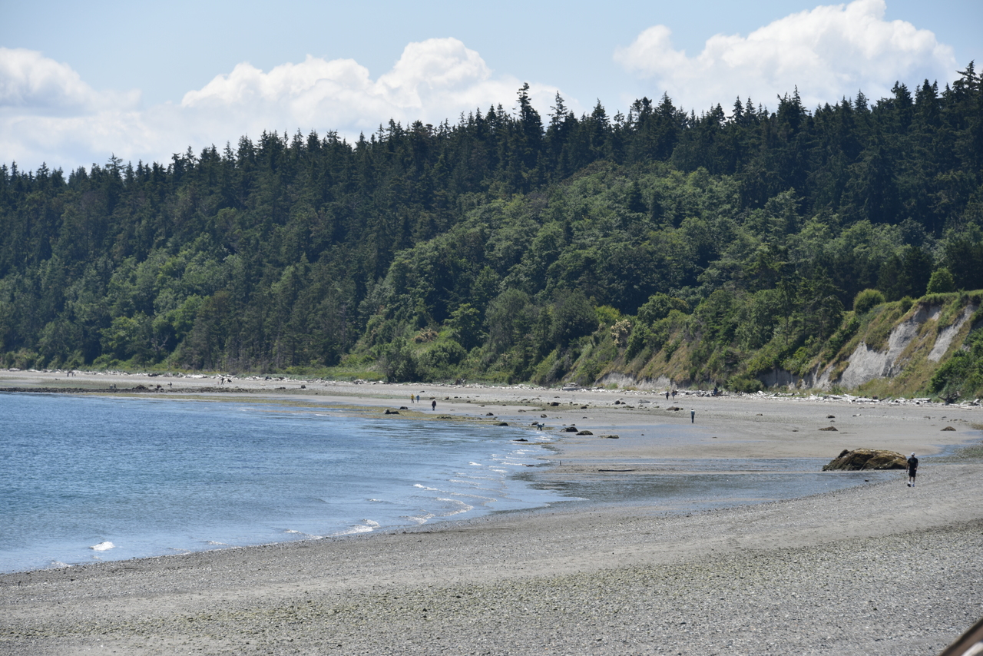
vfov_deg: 8.6
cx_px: 492
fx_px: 4370
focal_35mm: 160
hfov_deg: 12.8
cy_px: 328
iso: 100
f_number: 8
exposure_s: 1/320
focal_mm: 160
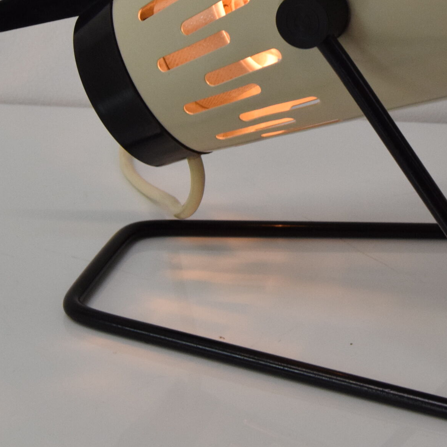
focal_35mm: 91
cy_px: 100
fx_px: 1329
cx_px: 378
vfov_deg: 18.9
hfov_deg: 18.8
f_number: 9
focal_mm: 28
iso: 1600
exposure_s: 1/320
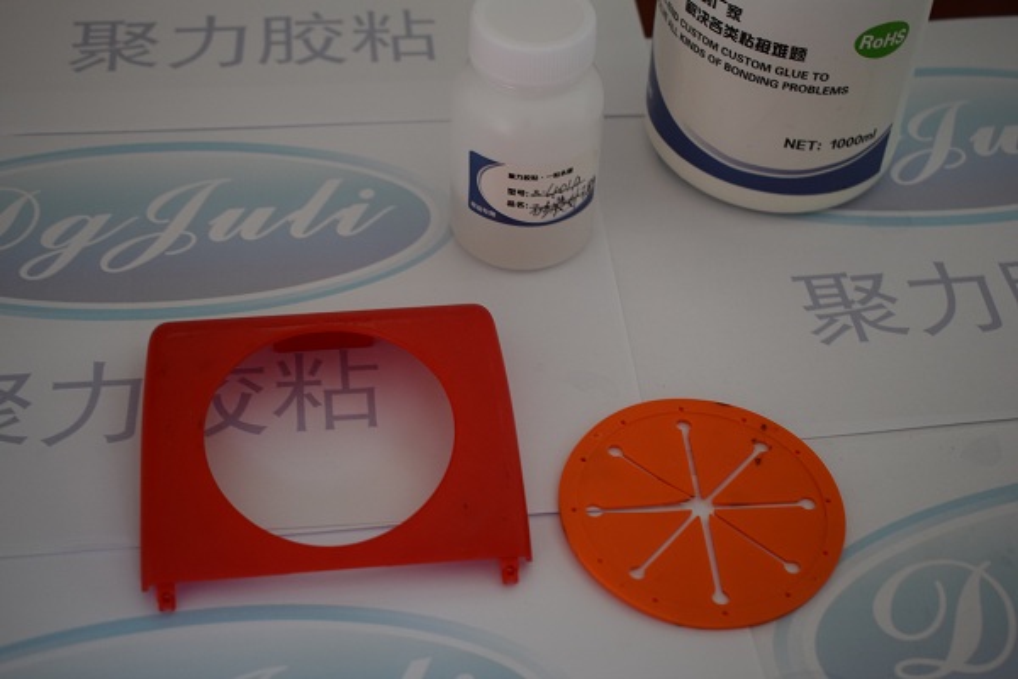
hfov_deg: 35.1
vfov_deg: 23.8
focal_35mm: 57
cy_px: 340
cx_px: 509
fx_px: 1612
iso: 560
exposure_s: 1/60
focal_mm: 38
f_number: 4.8
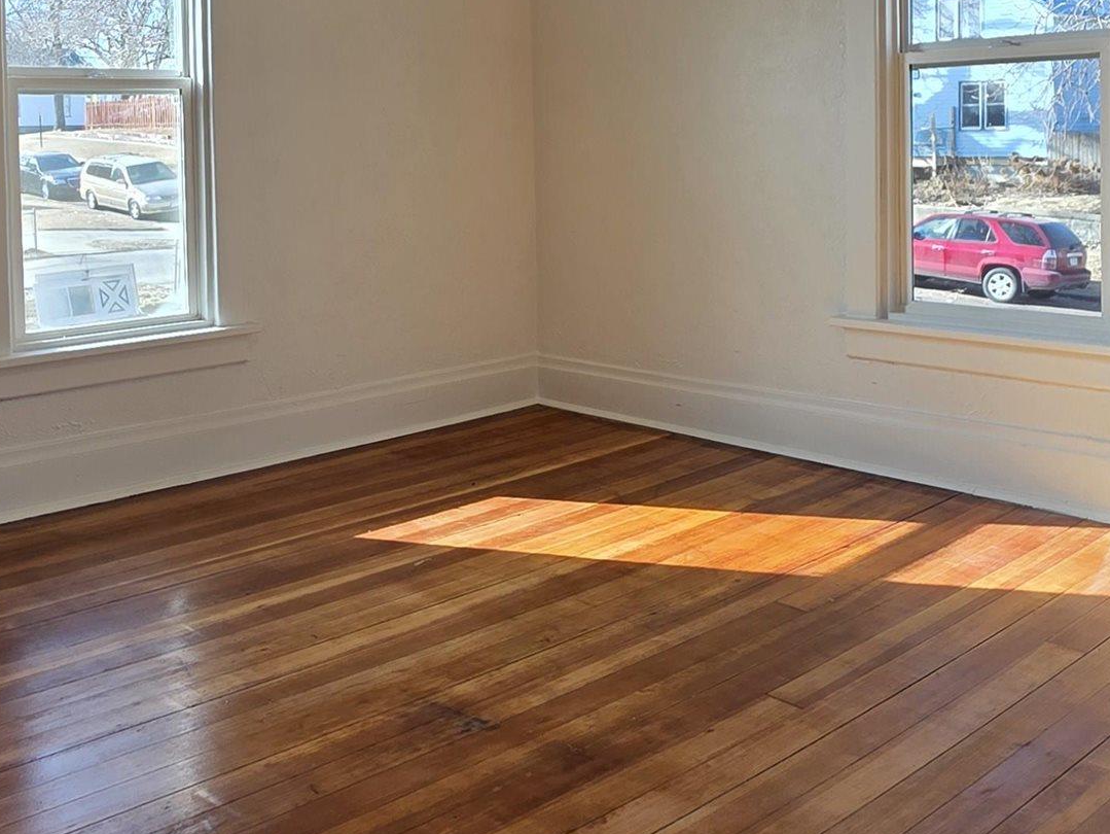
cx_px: 380
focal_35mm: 37
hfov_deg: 49.3
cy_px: 204
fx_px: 1187
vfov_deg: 37.7
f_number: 1.9
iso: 32
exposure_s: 1/120
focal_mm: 2.2
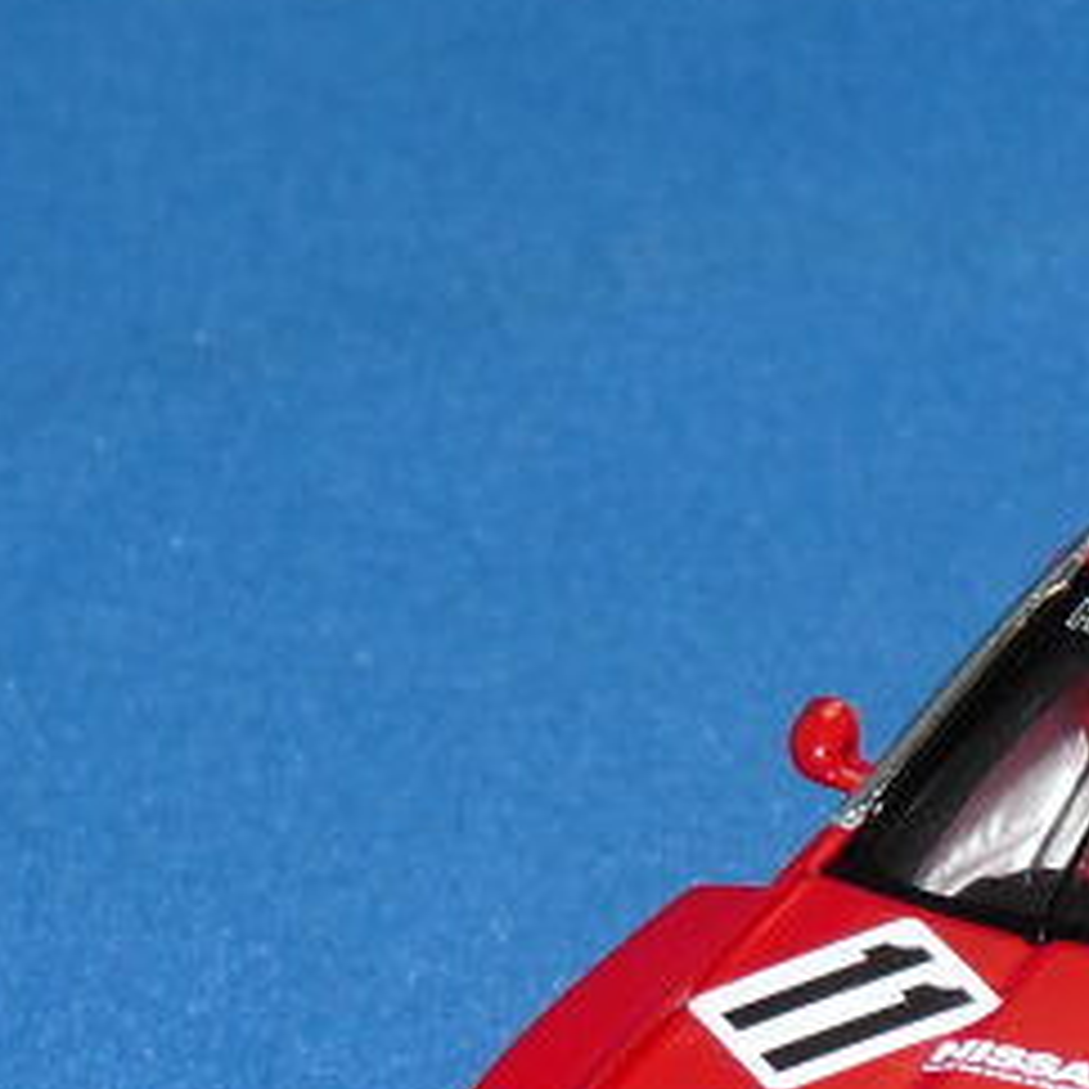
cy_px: 1012
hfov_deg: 8.0
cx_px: 1382
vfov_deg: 8.1
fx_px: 7652
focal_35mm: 215
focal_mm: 9.2
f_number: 4
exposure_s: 1/30
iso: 100
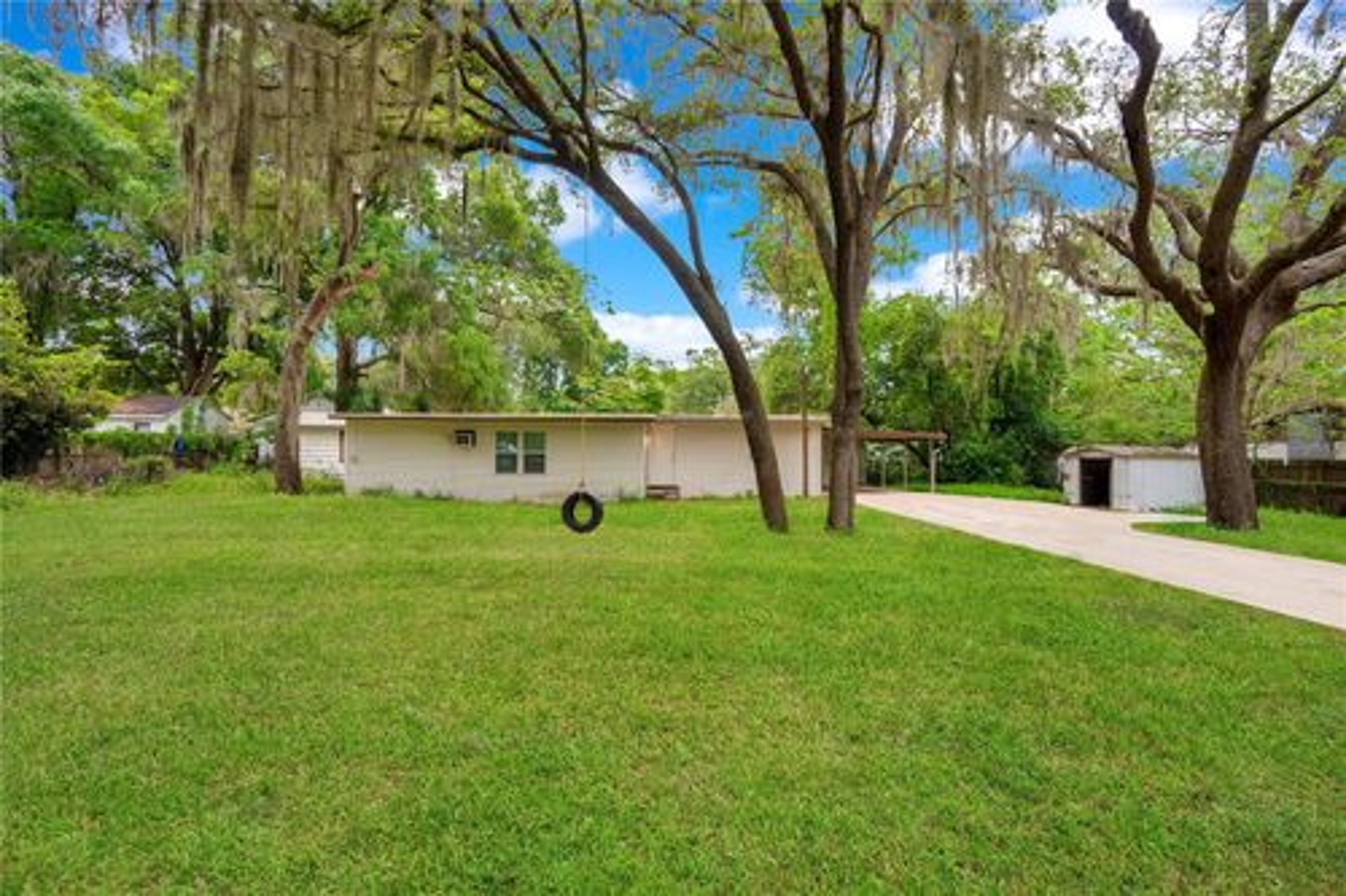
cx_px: 673
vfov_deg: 73.7
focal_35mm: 16
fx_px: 598
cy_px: 448
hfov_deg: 96.8
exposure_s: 1/160
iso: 200
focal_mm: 16
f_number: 4
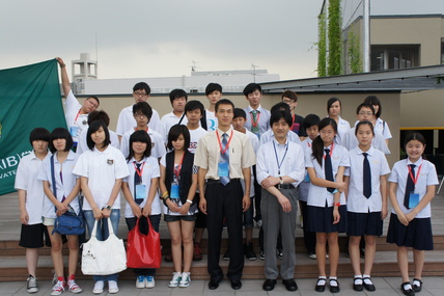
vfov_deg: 35.9
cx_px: 228
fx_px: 456
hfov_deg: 51.9
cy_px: 165
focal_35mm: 37
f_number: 8
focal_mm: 22
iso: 200
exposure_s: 1/250
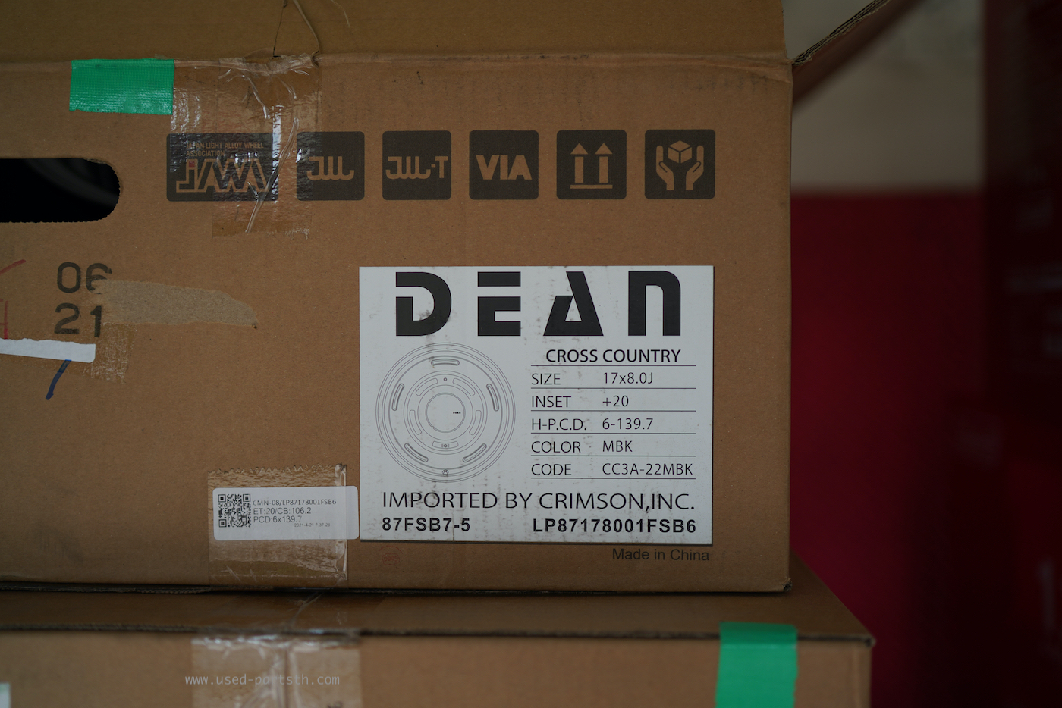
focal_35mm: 35
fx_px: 1033
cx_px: 531
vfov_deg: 37.9
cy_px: 354
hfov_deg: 54.4
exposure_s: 1/500
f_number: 1.8
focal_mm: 35
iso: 100
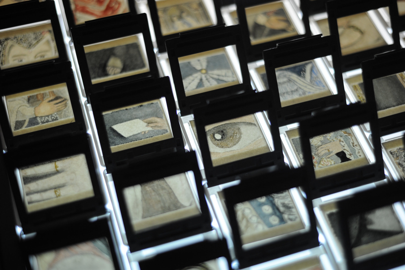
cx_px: 202
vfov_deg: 27.0
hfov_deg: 39.6
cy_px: 135
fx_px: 562
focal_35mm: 50
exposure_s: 1/640
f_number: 2.2
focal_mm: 50
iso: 640
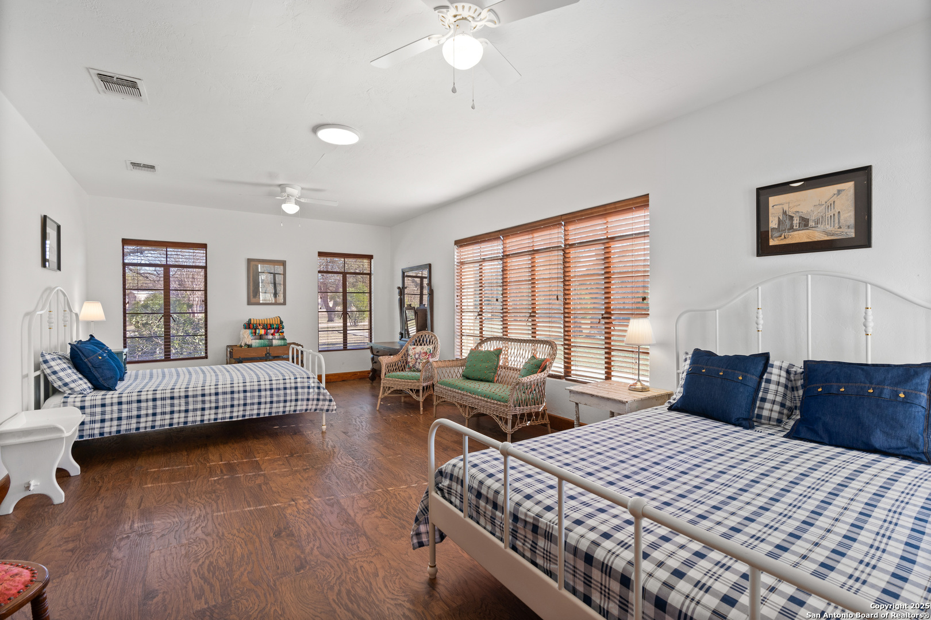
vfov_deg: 73.7
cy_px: 310
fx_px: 414
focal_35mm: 16
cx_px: 466
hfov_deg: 96.7
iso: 320
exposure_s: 1/15
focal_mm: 16
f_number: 7.1
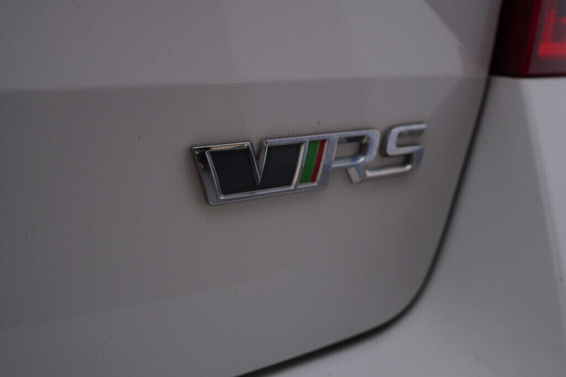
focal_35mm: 36
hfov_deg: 53.1
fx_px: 566
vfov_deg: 36.9
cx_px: 283
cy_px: 188
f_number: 4.5
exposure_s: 1/100
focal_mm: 24
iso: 125
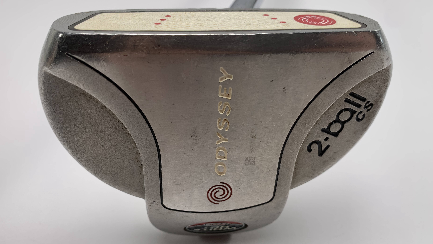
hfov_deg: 62.6
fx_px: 356
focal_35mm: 31
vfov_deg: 37.8
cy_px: 124
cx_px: 202
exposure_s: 1/120
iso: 32
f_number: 1.8
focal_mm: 4.25
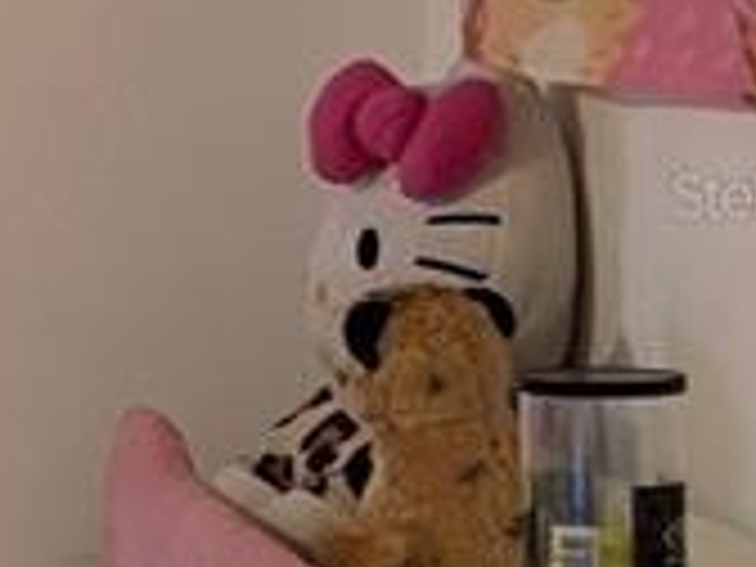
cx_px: -1359
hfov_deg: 10.2
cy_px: 194
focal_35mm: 152
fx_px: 3320
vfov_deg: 9.8
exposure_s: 1/60
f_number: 1.6
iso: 125
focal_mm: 5.1
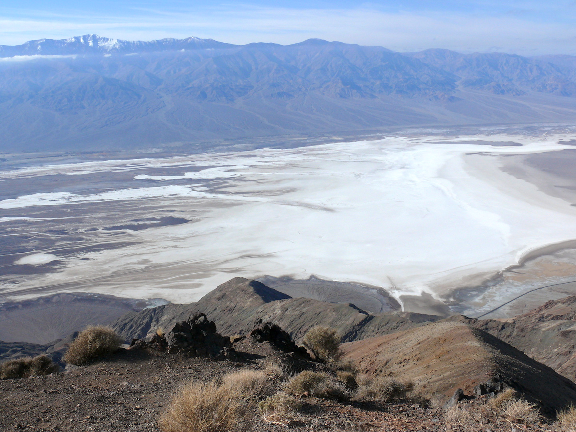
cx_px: 288
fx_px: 582
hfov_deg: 52.6
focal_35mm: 35
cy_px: 216
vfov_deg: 40.7
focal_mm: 7.4
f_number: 8
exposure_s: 1/640
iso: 100
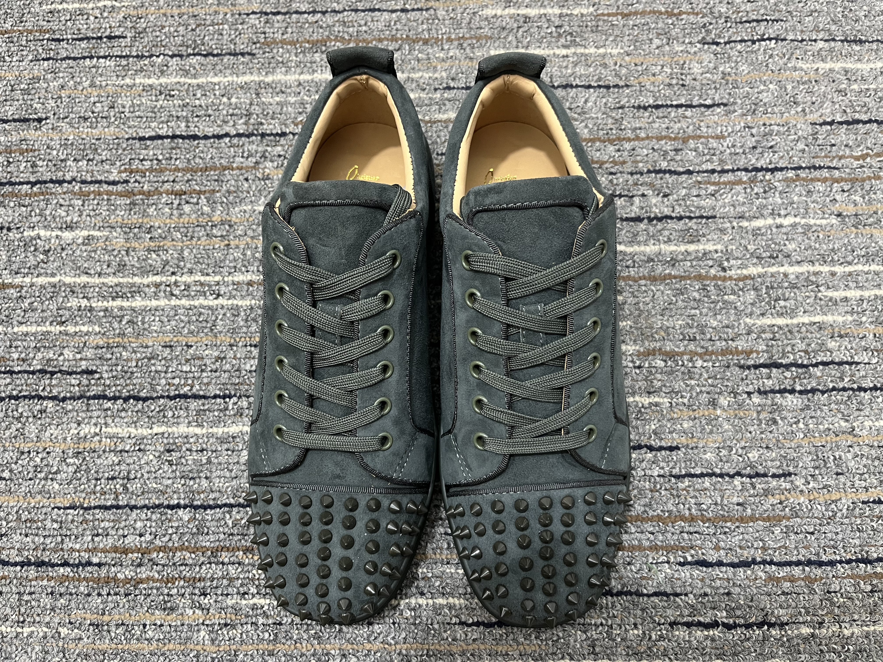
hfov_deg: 67.3
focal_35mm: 26
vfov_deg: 53.1
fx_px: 663
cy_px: 331
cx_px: 442
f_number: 1.6
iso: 250
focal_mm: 5.1
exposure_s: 1/50
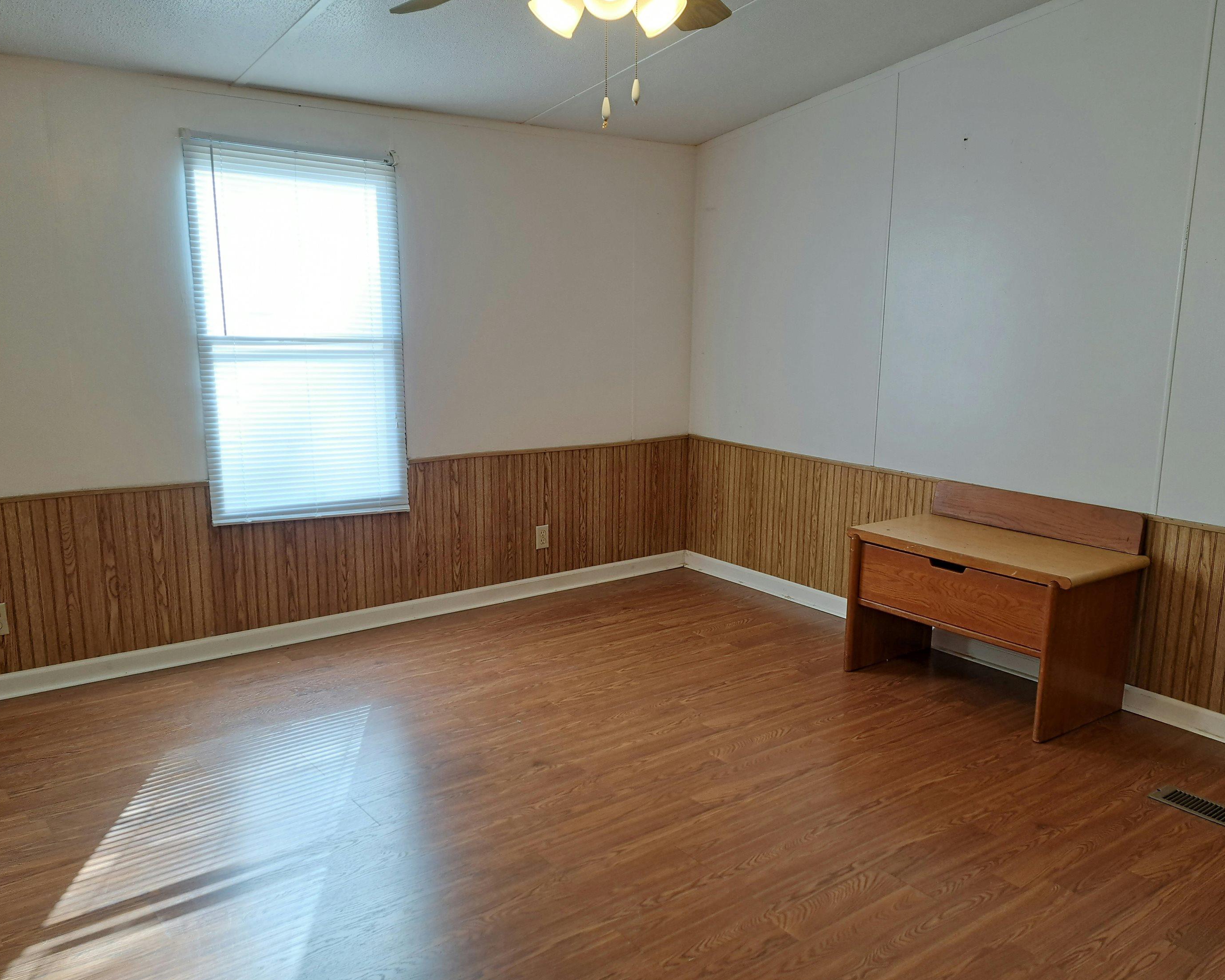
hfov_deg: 66.0
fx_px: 943
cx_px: 653
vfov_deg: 54.9
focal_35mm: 26
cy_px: 481
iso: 50
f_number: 1.8
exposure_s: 1/60.2
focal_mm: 5.23
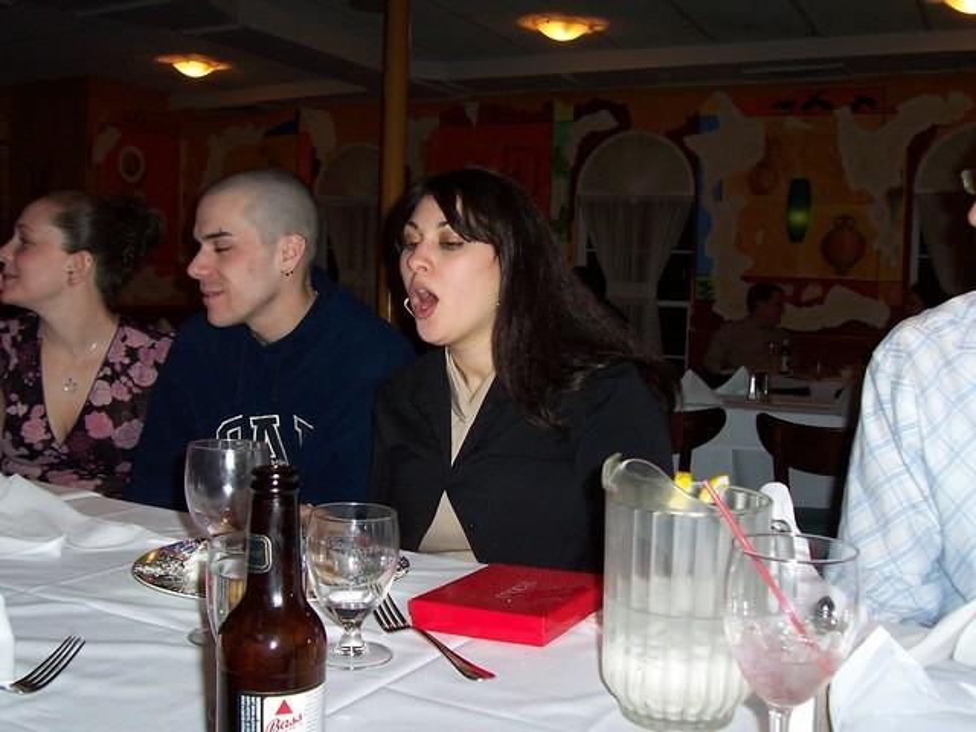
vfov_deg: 38.7
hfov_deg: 50.1
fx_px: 1043
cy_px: 366
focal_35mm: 37
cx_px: 488
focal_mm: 5.6
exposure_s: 1/60
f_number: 2.8
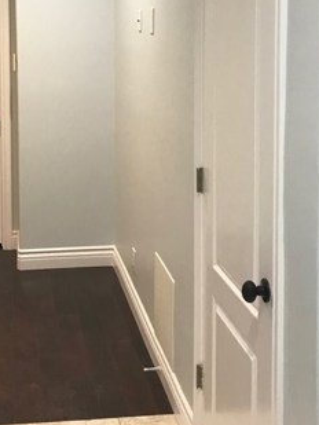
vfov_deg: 32.3
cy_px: 85
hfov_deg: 24.9
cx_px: 74
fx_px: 712
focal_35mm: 58
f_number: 1.8
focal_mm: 3.99
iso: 32
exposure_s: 1/30
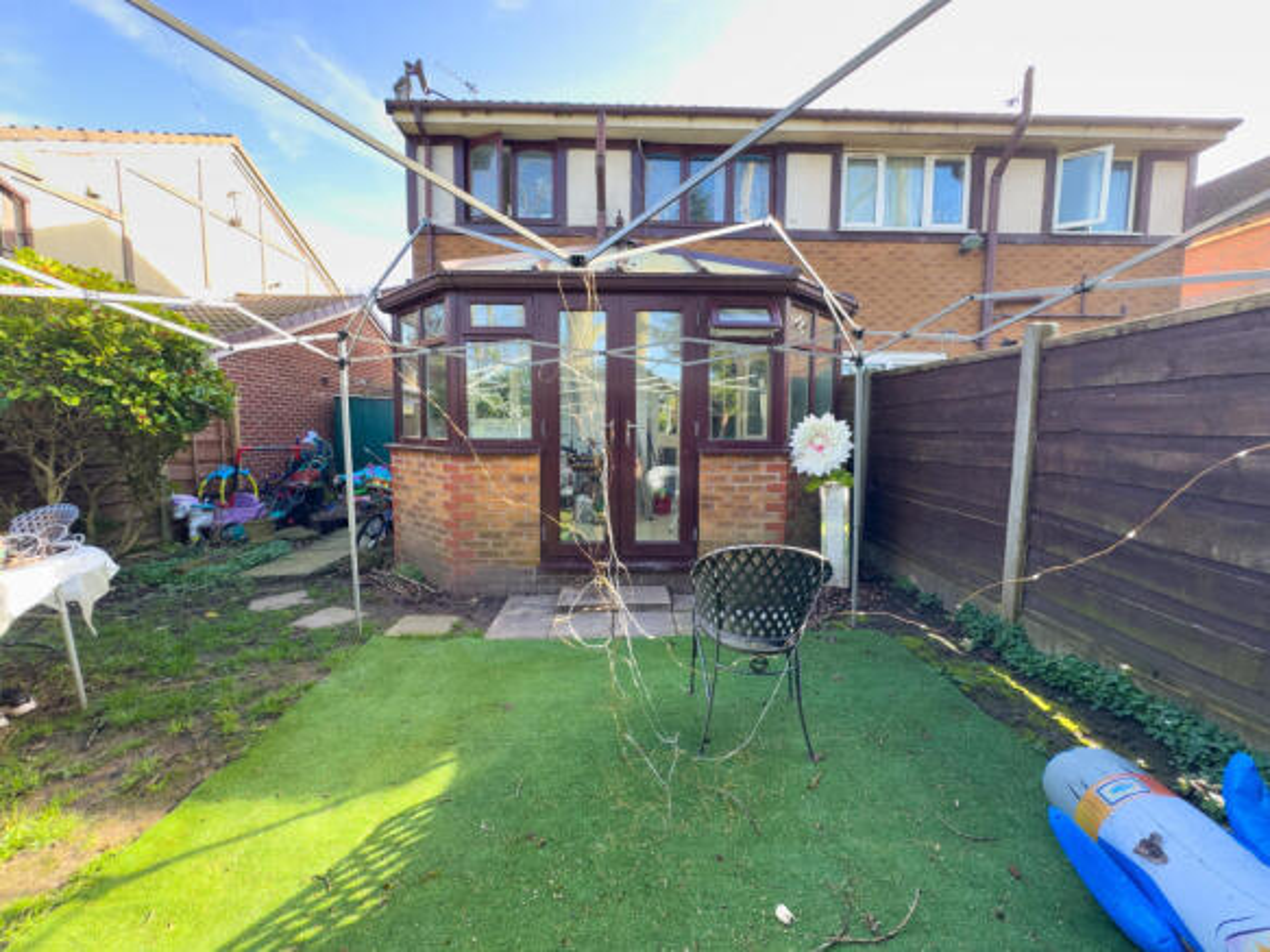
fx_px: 514
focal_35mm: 14
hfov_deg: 102.1
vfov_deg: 85.7
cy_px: 476
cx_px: 635
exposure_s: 1/100
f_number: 2.2
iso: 50
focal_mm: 2.22
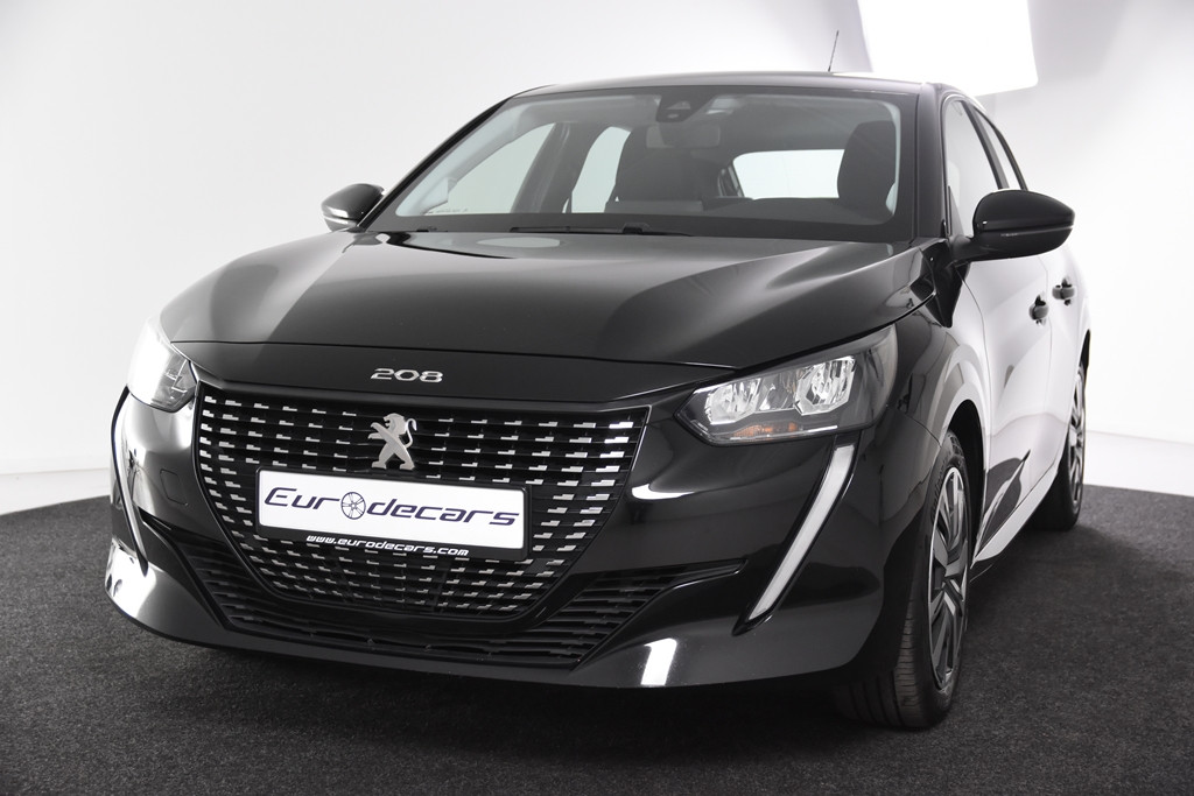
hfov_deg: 38.9
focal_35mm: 51
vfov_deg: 26.5
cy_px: 398
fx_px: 1692
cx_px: 597
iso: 1600
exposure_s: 1/80
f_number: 4.5
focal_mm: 34
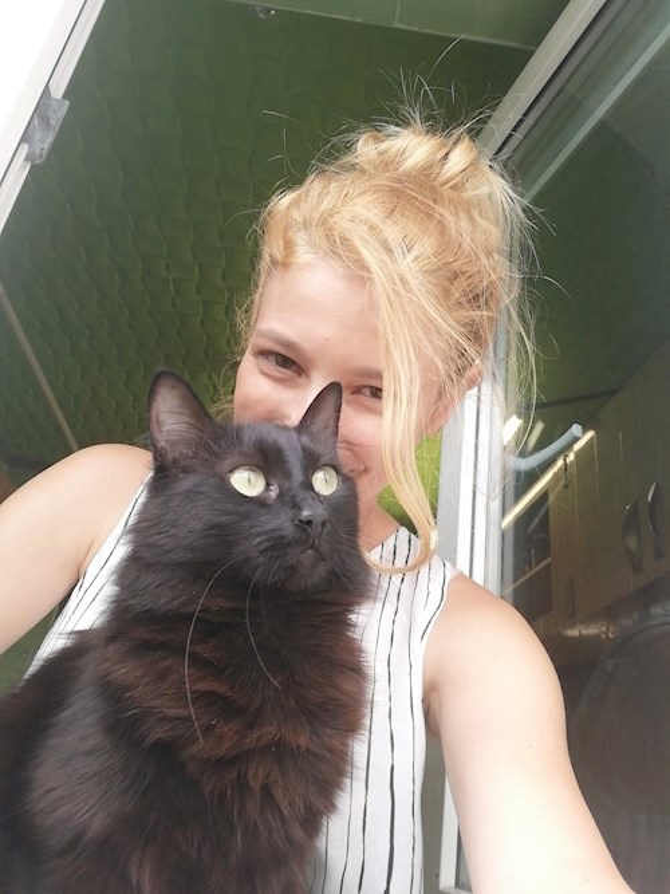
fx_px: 697
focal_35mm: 27
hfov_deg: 51.3
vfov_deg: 65.3
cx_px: 335
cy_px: 447
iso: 64
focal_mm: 3.6
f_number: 2
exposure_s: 1/120
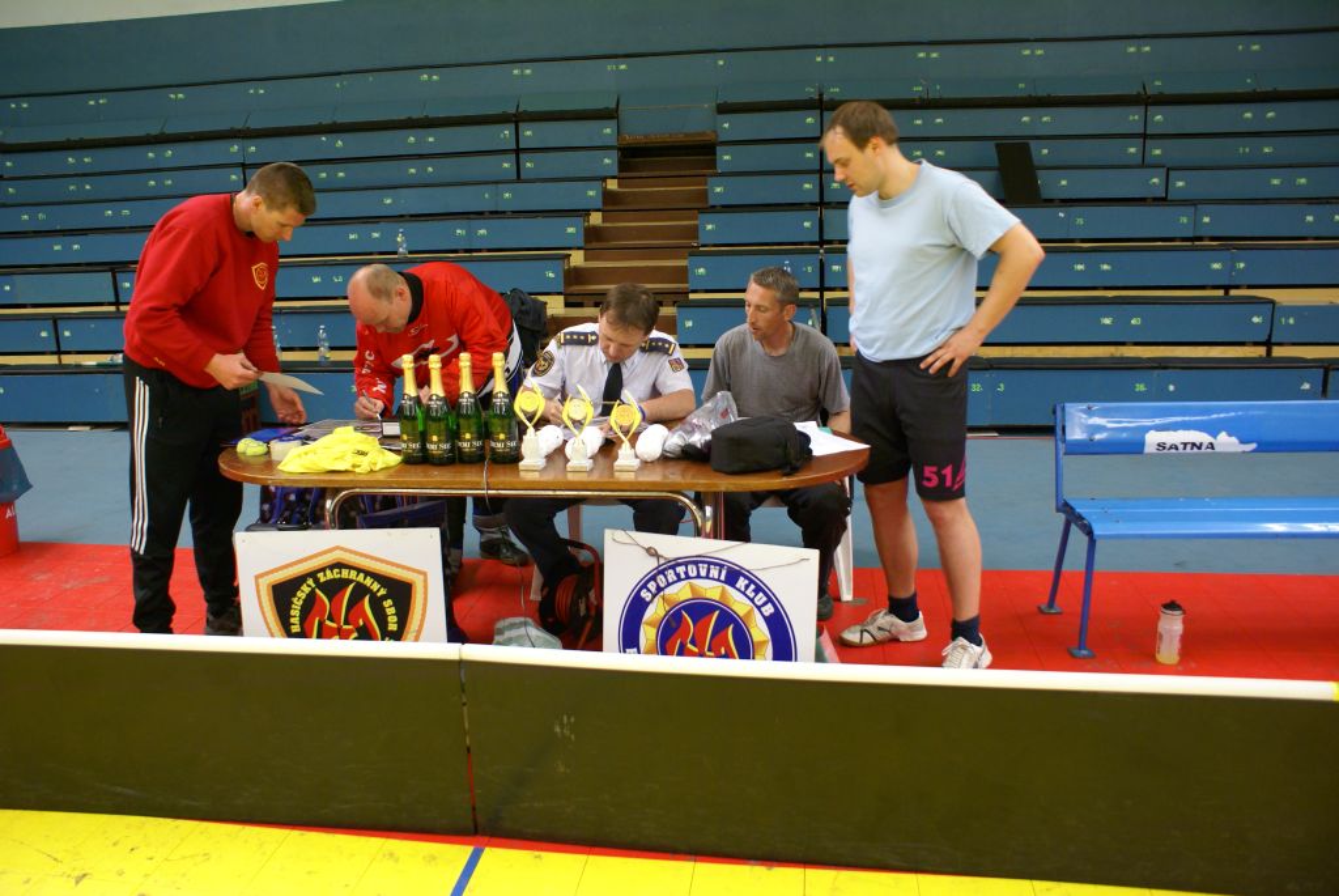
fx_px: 1005
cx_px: 670
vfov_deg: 48.0
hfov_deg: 67.3
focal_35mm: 27
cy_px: 448
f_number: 3.5
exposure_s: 1/25
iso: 400
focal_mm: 18
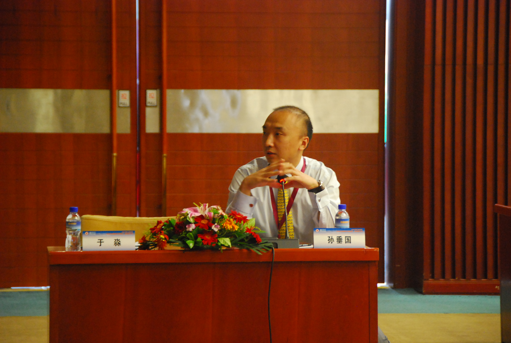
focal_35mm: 168
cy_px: 172
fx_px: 2390
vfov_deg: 8.2
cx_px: 256
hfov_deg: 12.2
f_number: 5.6
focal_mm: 112
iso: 1600
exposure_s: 1/10
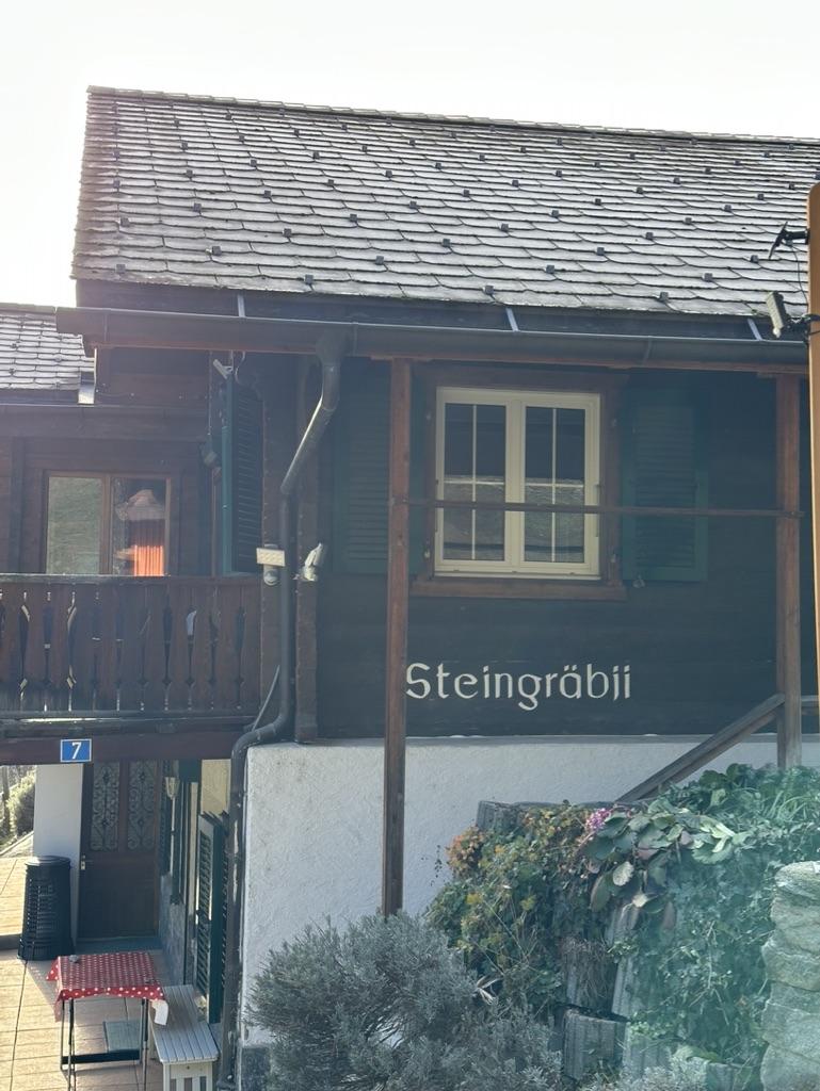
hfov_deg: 30.3
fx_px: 1515
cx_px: 410
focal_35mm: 48
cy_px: 546
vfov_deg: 39.6
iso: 64
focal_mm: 6.86
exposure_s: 1/627
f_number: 1.78
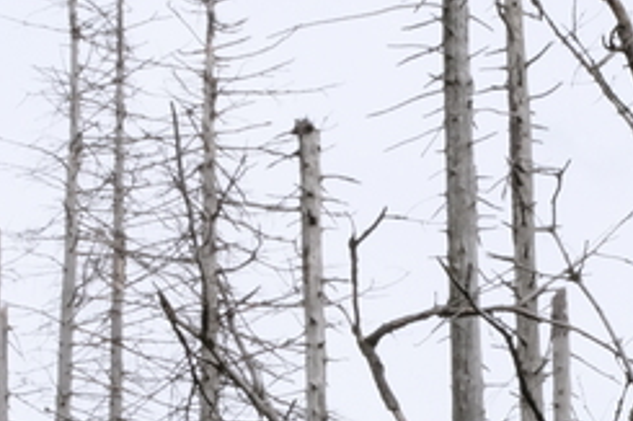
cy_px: 784
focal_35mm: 188
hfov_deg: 10.8
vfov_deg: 7.1
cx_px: 729
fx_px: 3303
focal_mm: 30.1
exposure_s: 1/105
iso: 320
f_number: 16
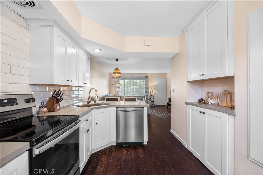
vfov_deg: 72.1
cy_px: 88
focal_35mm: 16
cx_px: 132
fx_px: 121
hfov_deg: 95.0
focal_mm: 16.5
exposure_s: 1/1.67
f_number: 8
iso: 320
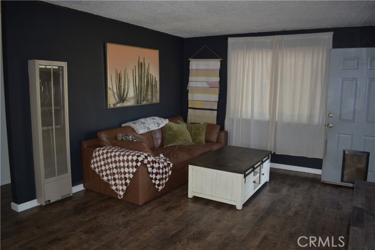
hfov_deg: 67.4
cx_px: 188
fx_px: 281
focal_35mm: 27
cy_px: 125
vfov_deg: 48.0
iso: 200
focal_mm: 18
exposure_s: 1/40
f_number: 3.5
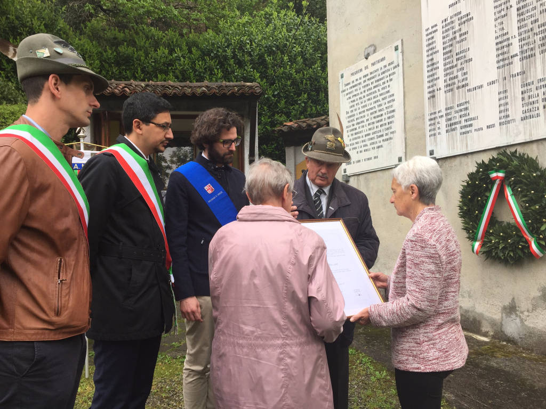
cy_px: 204
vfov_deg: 48.2
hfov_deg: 61.7
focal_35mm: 29
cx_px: 273
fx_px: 457
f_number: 2.2
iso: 32
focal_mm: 4.15
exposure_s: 1/267
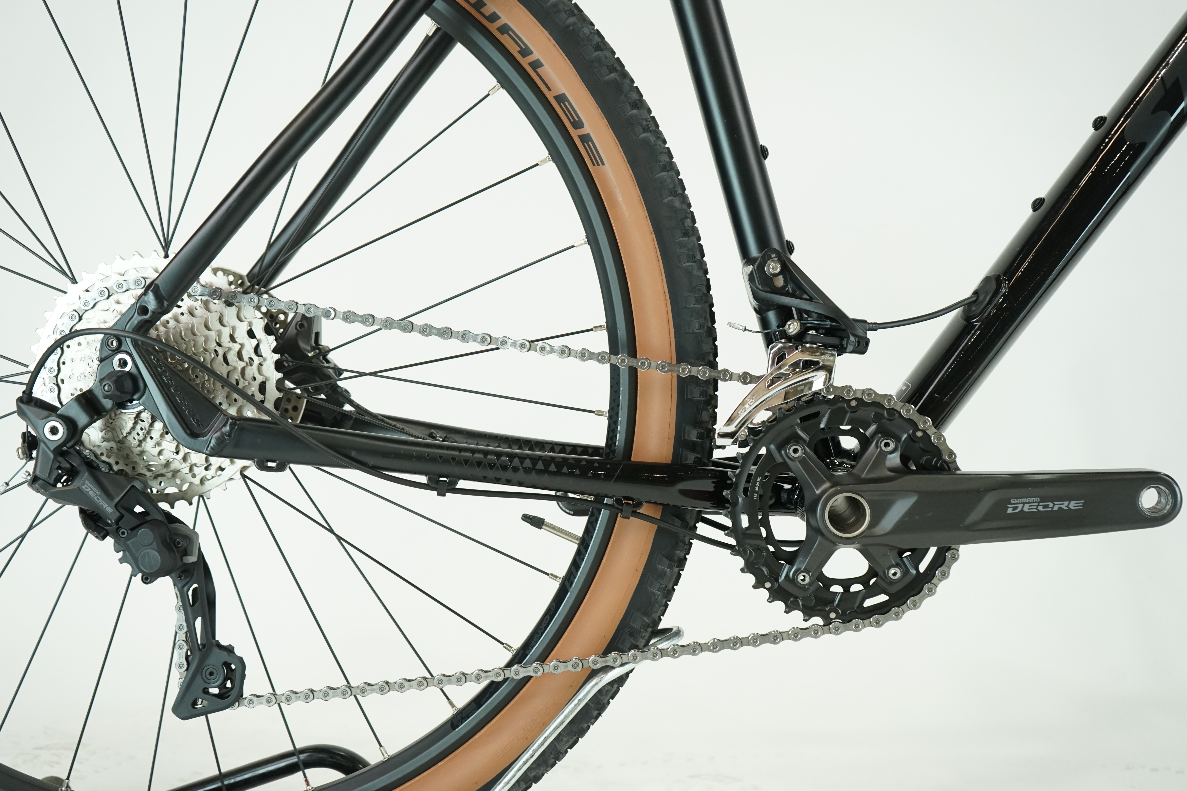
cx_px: 594
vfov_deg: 36.9
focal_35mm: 36
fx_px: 1187
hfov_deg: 53.1
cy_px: 396
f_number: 5.6
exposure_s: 1/200
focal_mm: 36
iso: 1600
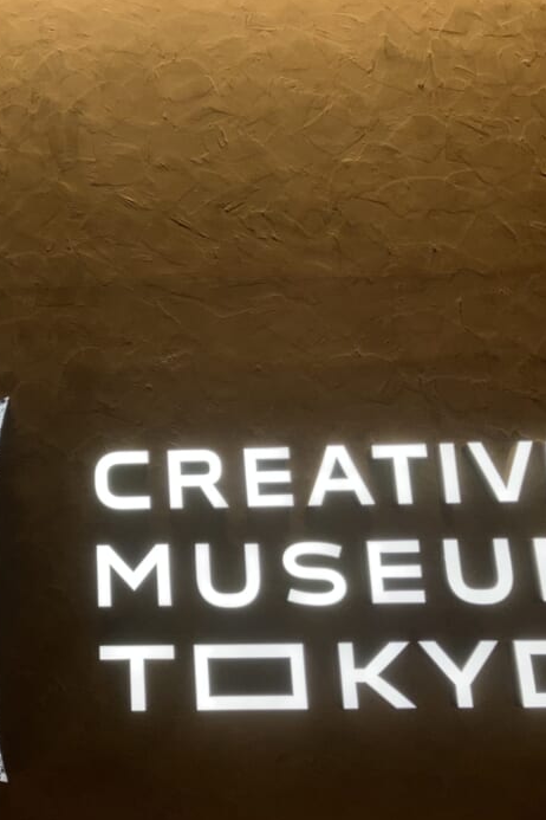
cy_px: 418
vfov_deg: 46.4
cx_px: 63
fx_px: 955
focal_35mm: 42
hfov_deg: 30.6
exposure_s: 1/100
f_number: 1.8
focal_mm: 3.99
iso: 20
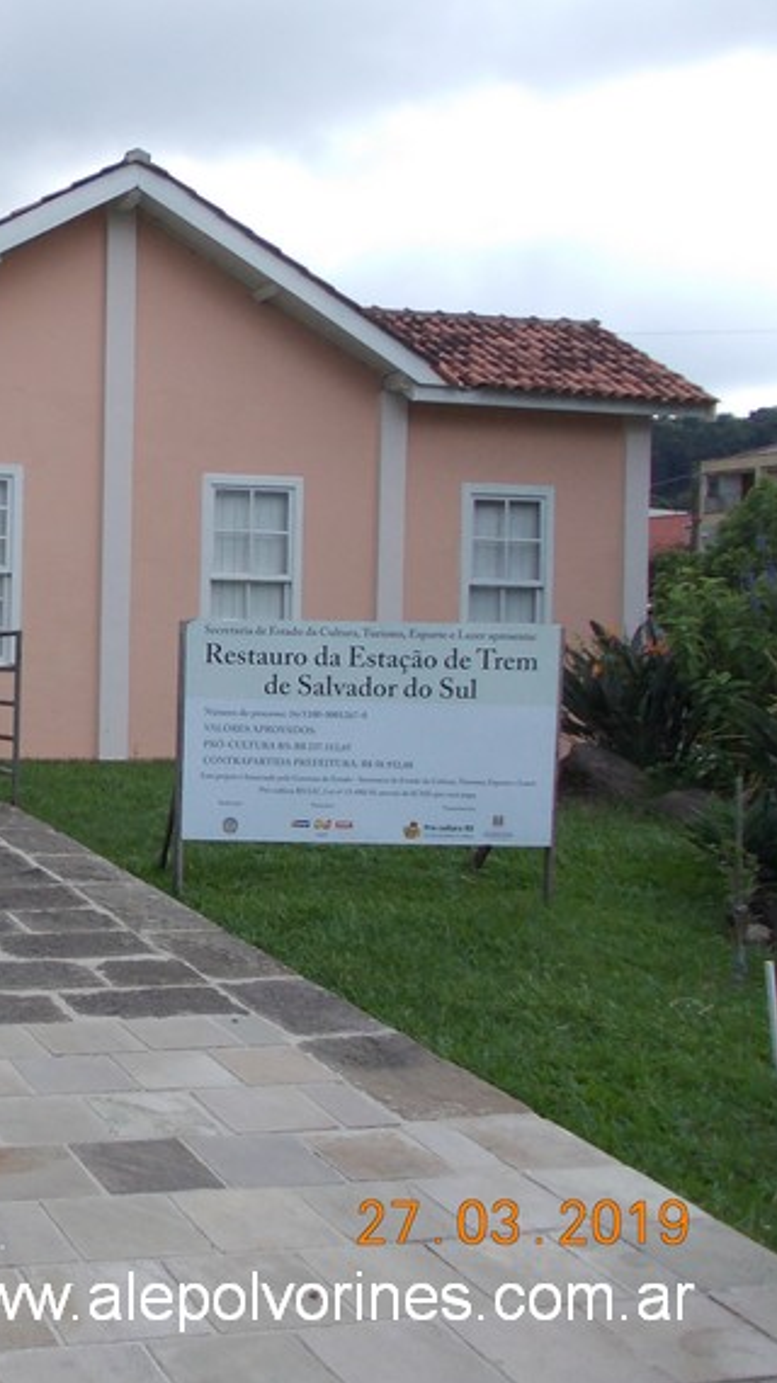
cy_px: 692
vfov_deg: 49.4
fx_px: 1504
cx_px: -146
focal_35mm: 41
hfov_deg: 26.0
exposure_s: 1/200
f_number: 5.4
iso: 80
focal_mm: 4
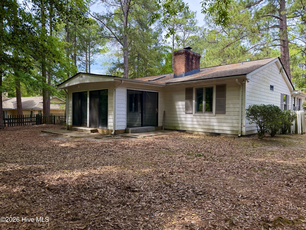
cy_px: 115
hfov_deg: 71.6
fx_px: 212
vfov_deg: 56.8
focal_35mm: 24
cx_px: 153
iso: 100
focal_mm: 6.76
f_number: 1.78
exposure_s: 1/735
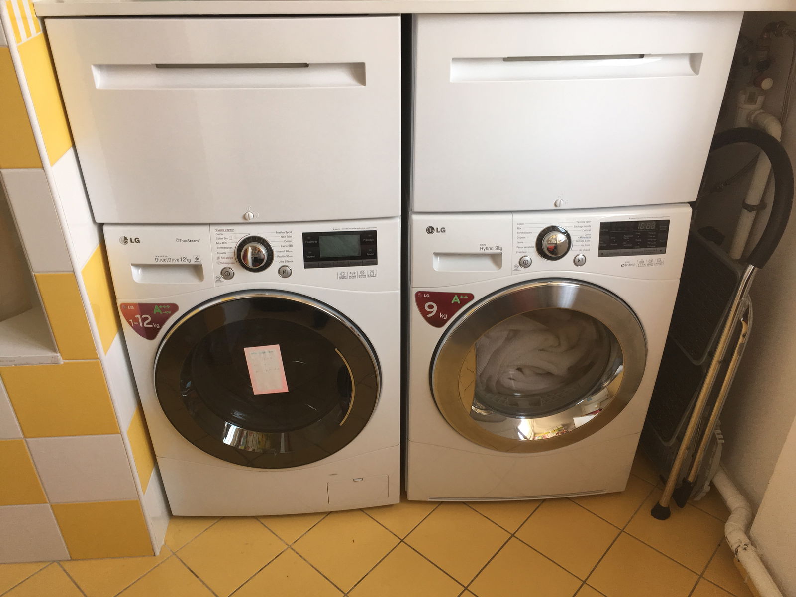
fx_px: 667
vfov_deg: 48.2
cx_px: 398
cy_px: 298
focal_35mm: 29
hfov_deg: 61.7
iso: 40
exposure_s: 1/100
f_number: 2.2
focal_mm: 4.15
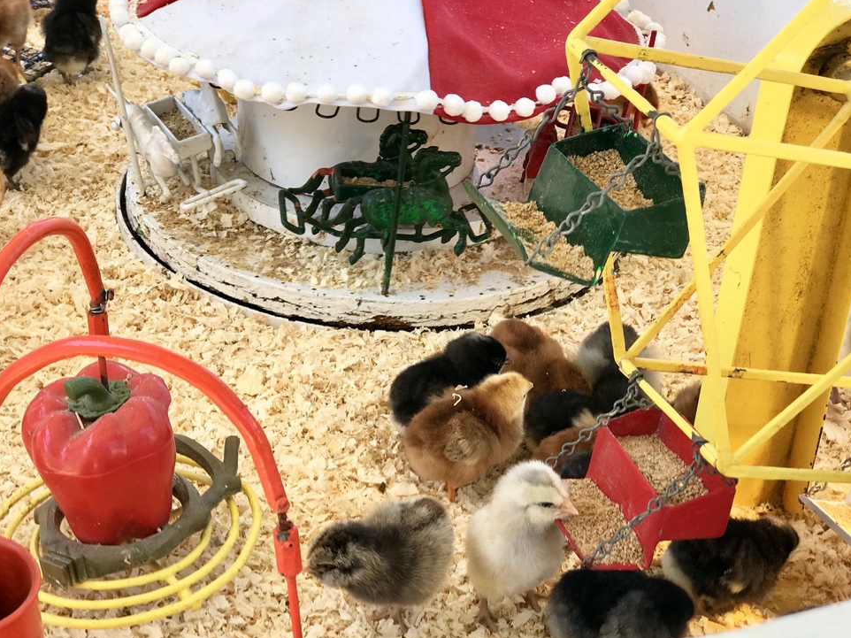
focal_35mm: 64
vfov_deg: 22.9
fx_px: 1573
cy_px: 350
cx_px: 377
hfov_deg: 30.2
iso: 20
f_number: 2.8
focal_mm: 6.6
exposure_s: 1/120
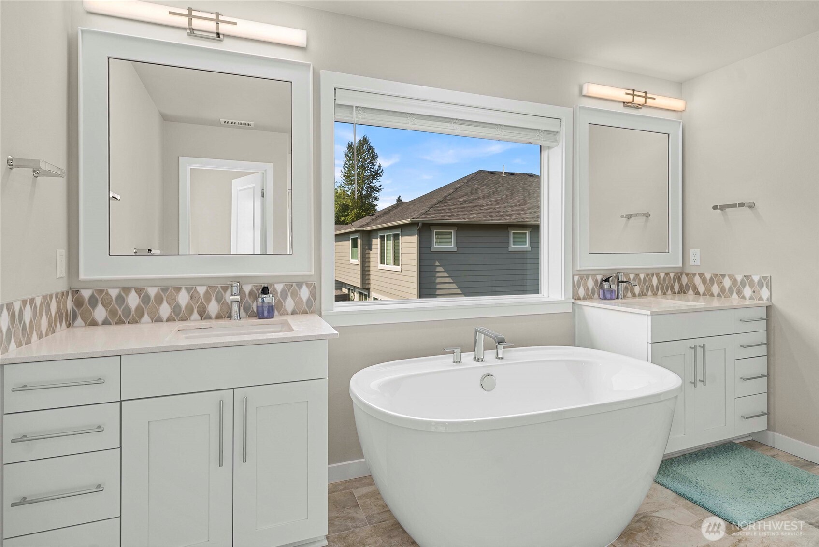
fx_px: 387
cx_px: 410
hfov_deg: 93.2
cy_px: 274
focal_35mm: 17
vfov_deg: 70.5
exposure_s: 1/30
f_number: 7.1
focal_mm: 17
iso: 125
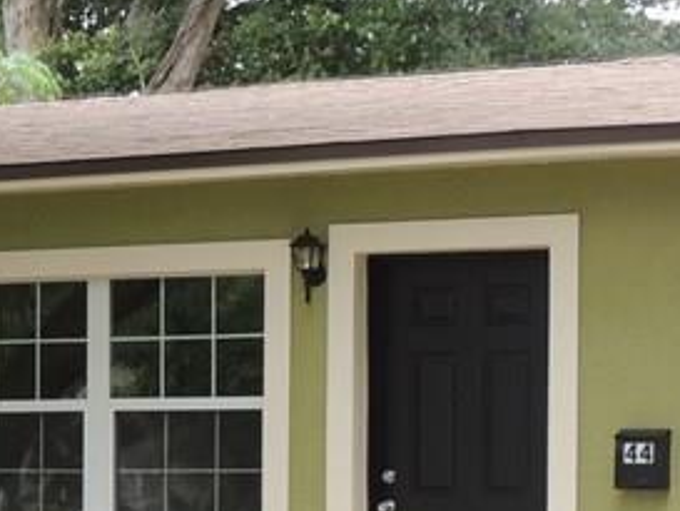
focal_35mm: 161
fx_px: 3164
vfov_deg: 9.2
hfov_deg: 12.2
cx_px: 70
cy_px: 546
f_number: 3.4
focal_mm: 7.6
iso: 100
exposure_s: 1/100
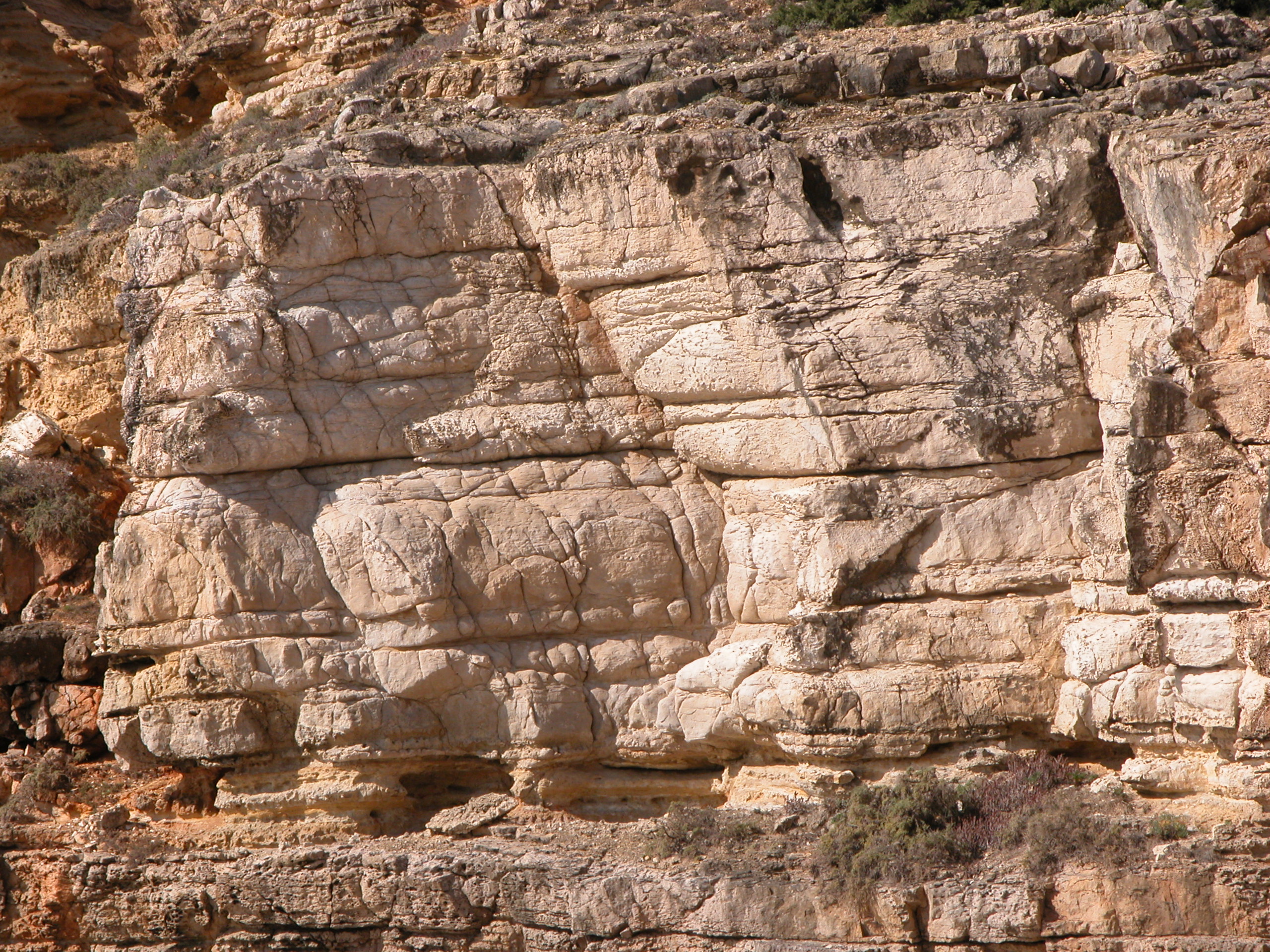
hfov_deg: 8.9
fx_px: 8181
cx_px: 635
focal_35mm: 223
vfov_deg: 6.7
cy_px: 476
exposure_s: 1/476
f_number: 6.5
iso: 100
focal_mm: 56.7
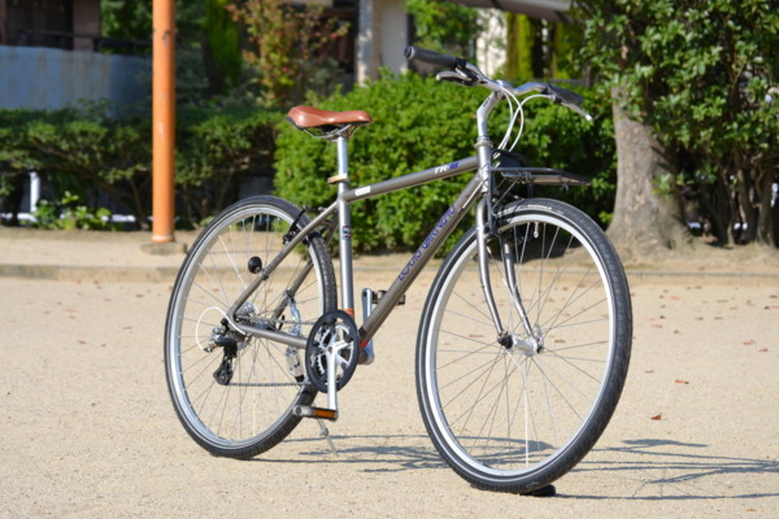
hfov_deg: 14.9
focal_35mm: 138
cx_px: 390
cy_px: 260
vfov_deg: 9.9
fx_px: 2986
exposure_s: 1/250
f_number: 8
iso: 100
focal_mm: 92
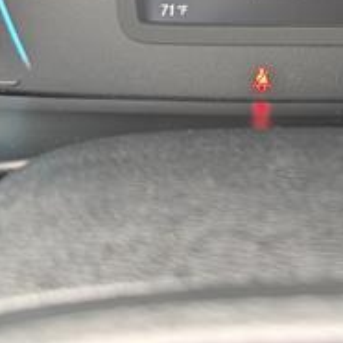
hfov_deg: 22.8
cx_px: 336
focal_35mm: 73
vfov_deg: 21.7
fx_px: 818
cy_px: -85
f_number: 1.68
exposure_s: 1/58.1
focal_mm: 6.9
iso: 135
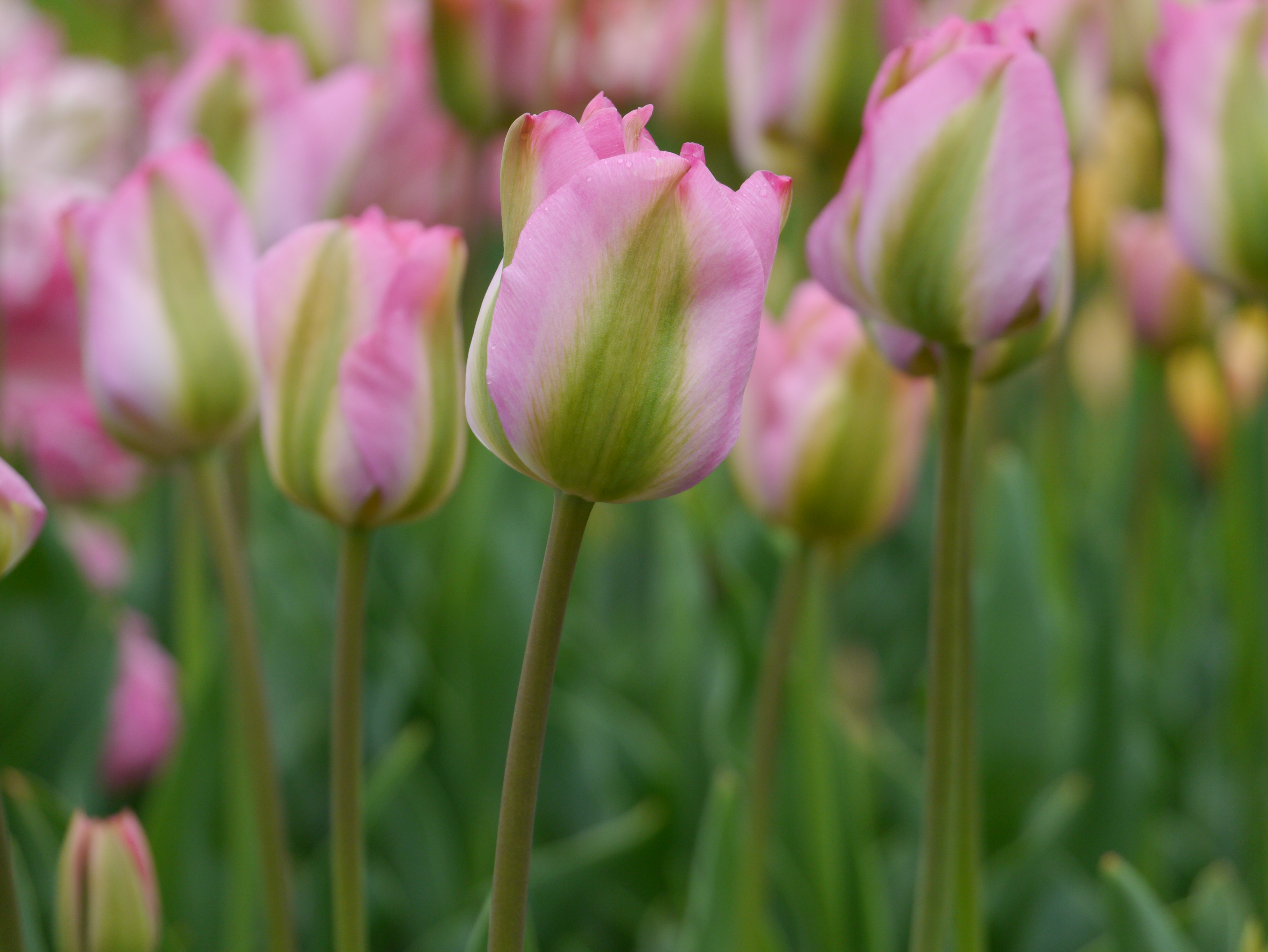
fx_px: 7109
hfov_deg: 10.2
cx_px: 634
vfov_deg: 7.7
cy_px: 476
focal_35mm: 194
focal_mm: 97
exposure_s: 1/200
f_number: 5.5
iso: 250
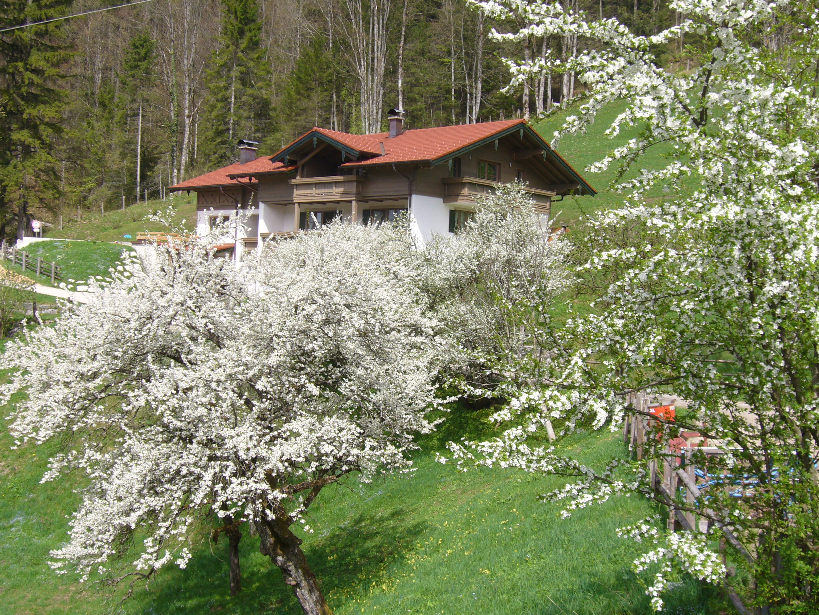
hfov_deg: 41.2
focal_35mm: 46
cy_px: 314
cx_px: 407
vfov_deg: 31.5
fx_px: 1088
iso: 80
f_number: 6.3
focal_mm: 7.5
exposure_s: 1/160
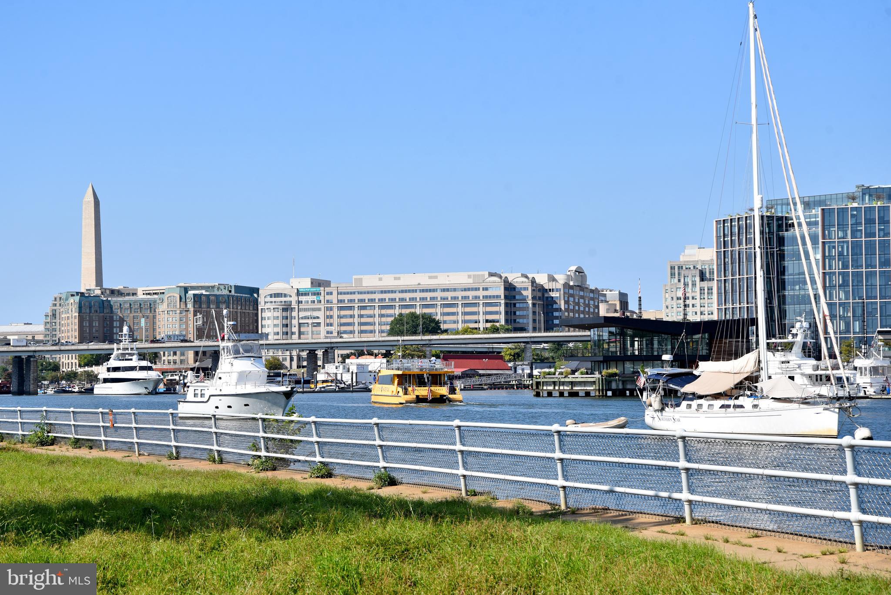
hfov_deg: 27.0
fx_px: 1857
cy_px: 298
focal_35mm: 75
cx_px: 446
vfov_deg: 18.2
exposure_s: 1/500
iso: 200
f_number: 11
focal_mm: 75
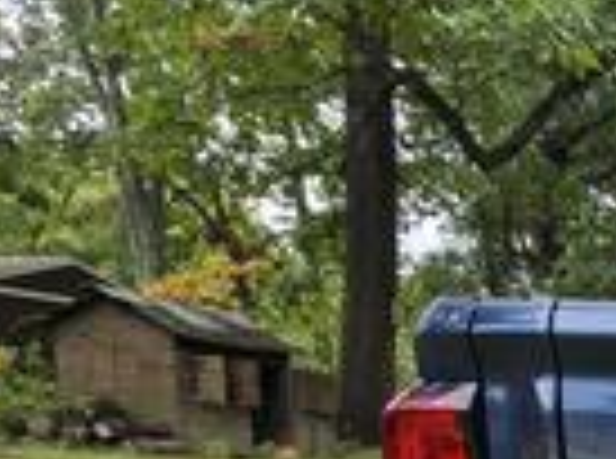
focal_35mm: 48
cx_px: 1012
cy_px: 612
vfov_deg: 25.5
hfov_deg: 25.0
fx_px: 852
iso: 50
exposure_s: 1/401
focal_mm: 2.2
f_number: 2.2
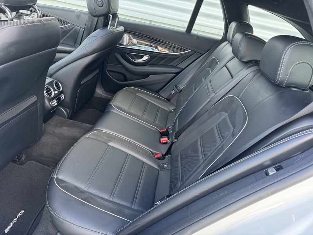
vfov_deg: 56.8
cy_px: 118
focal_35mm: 24
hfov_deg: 71.6
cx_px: 156
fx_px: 217
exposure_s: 1/121
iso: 200
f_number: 1.78
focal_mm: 6.76
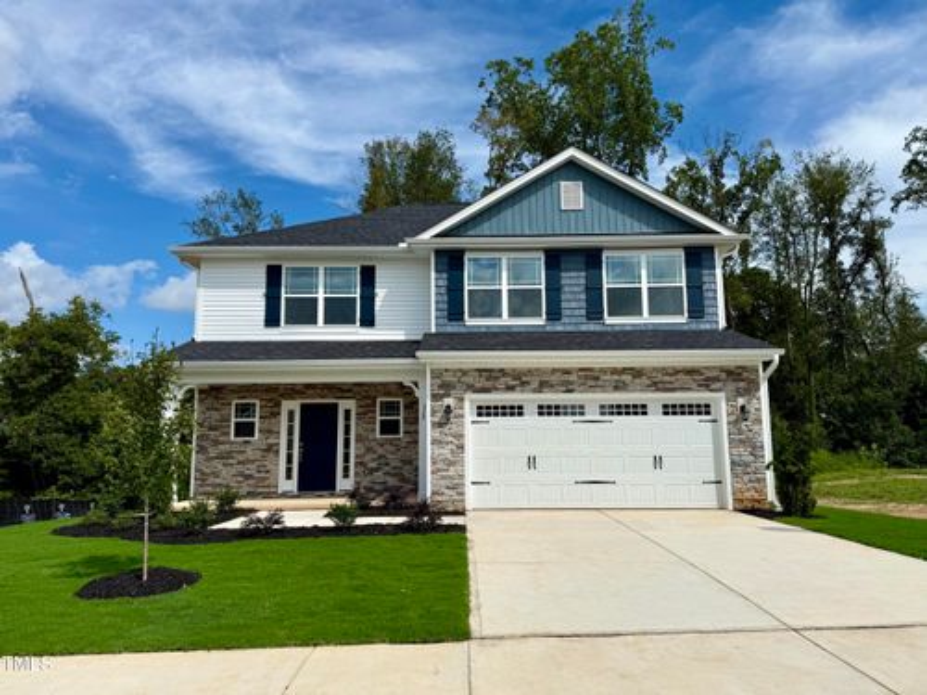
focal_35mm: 24
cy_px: 348
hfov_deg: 71.6
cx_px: 464
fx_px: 643
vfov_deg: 56.8
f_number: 1.78
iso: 80
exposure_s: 1/7353
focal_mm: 6.76
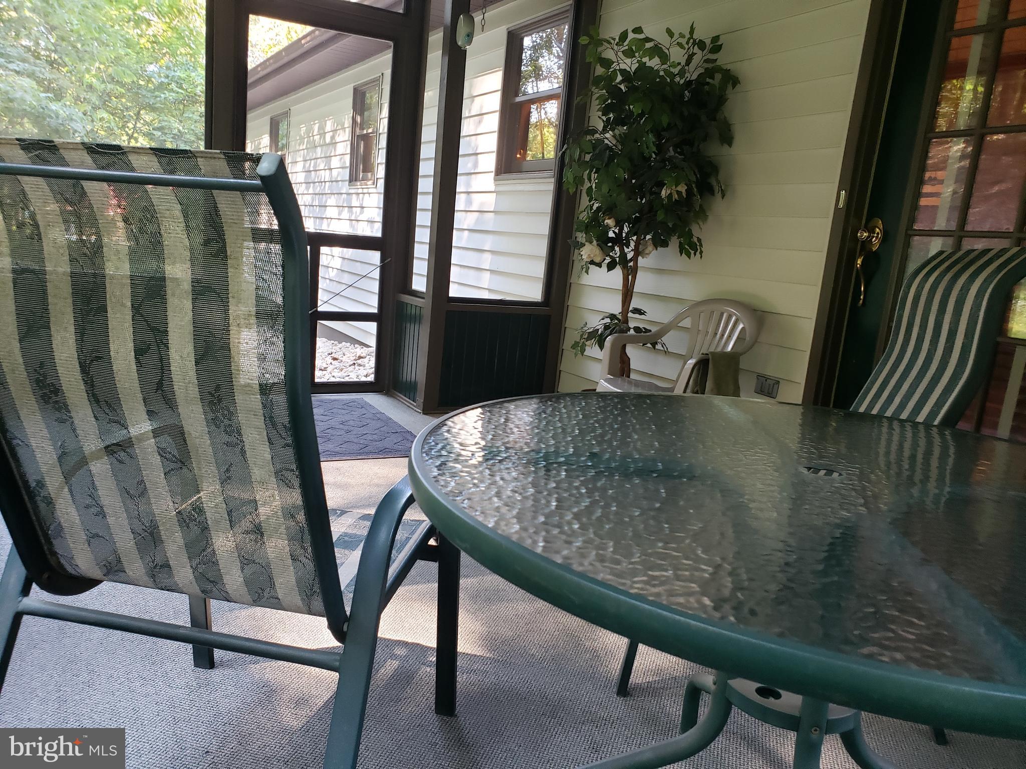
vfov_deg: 53.1
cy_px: 384
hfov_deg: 67.3
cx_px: 513
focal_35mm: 26
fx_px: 771
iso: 320
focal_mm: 4.3
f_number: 2.4
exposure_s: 1/40
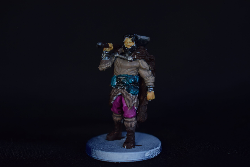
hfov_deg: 24.6
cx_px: 125
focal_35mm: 82
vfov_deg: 16.6
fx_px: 573
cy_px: 84
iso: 400
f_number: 5.6
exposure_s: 1/30
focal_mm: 55
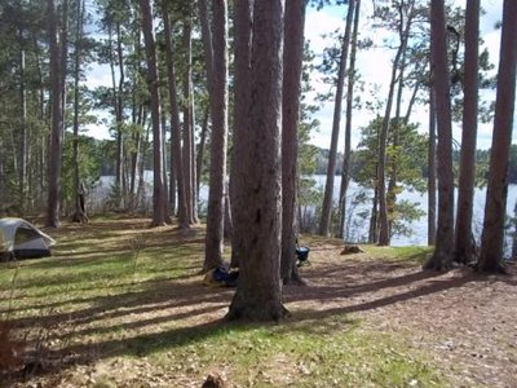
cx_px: 258
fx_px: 538
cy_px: 194
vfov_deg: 39.7
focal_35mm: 36
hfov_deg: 51.4
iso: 80
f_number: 8
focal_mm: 6.5
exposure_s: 1/100
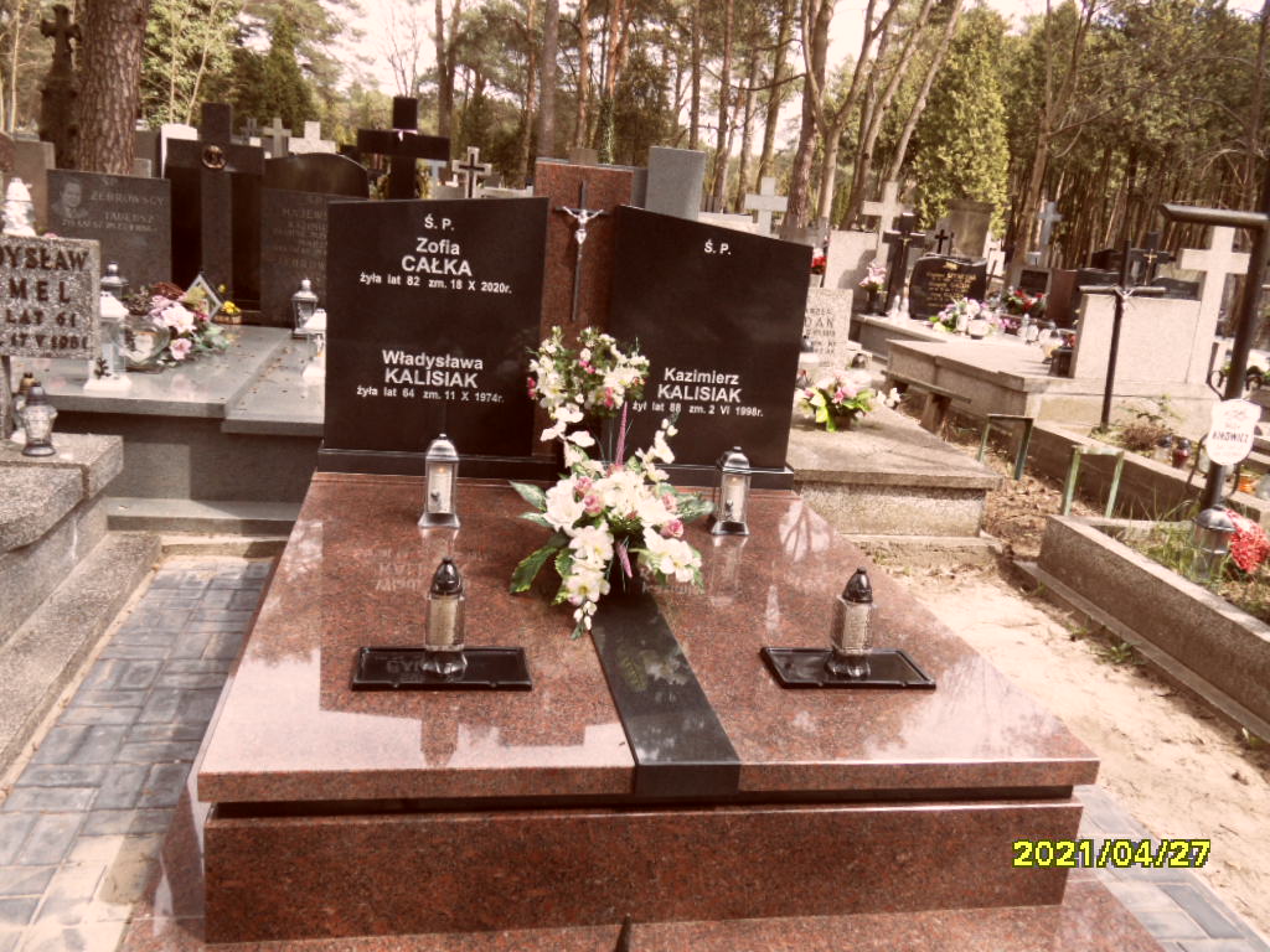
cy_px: 476
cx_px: 635
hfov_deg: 63.4
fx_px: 1027
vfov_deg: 49.7
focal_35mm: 28
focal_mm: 4.6
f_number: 3.4
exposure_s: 1/180
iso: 80
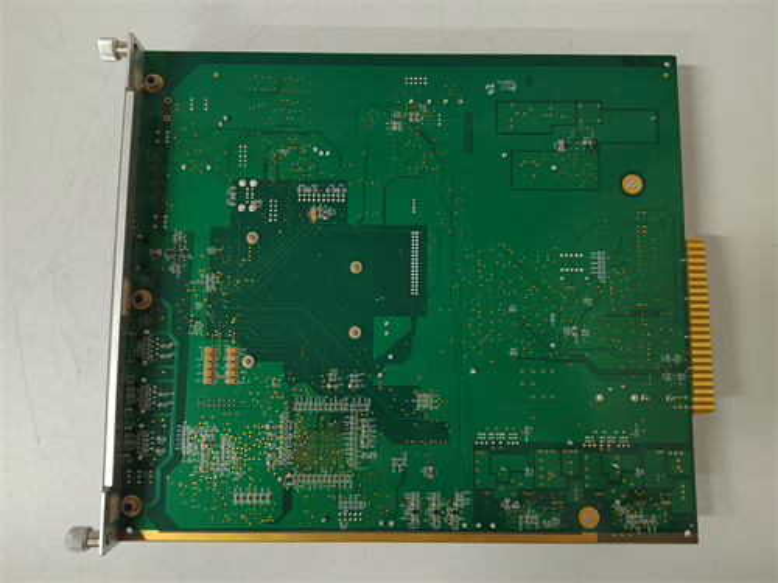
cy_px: 292
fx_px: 517
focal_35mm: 23
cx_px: 389
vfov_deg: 58.9
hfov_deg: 73.9
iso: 2209
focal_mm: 5.52
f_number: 1.9
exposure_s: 1/100
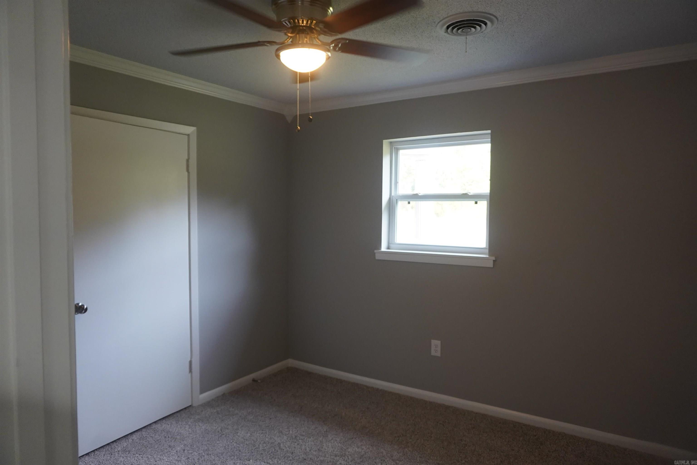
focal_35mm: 24
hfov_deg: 73.7
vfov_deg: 53.1
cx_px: 348
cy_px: 232
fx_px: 465
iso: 1600
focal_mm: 16
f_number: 3.5
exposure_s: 1/160
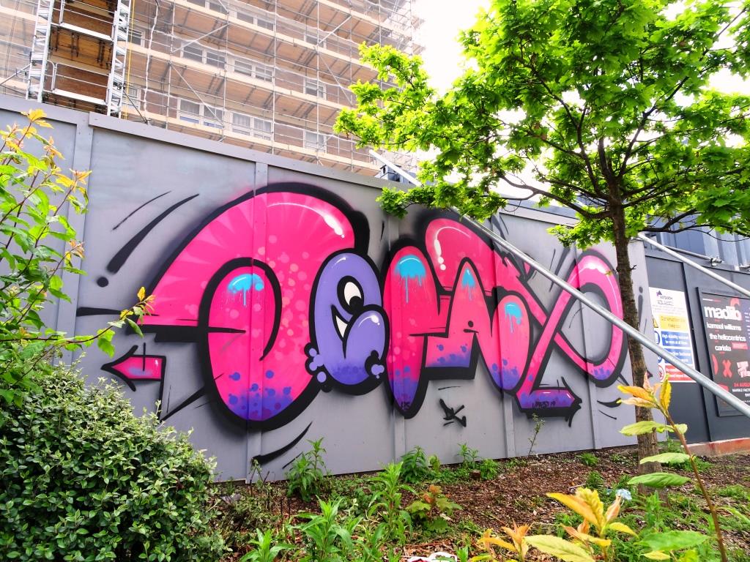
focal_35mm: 24
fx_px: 520
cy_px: 281
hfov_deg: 71.6
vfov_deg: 56.8
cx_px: 375
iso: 80
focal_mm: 4.1
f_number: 4
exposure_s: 1/125
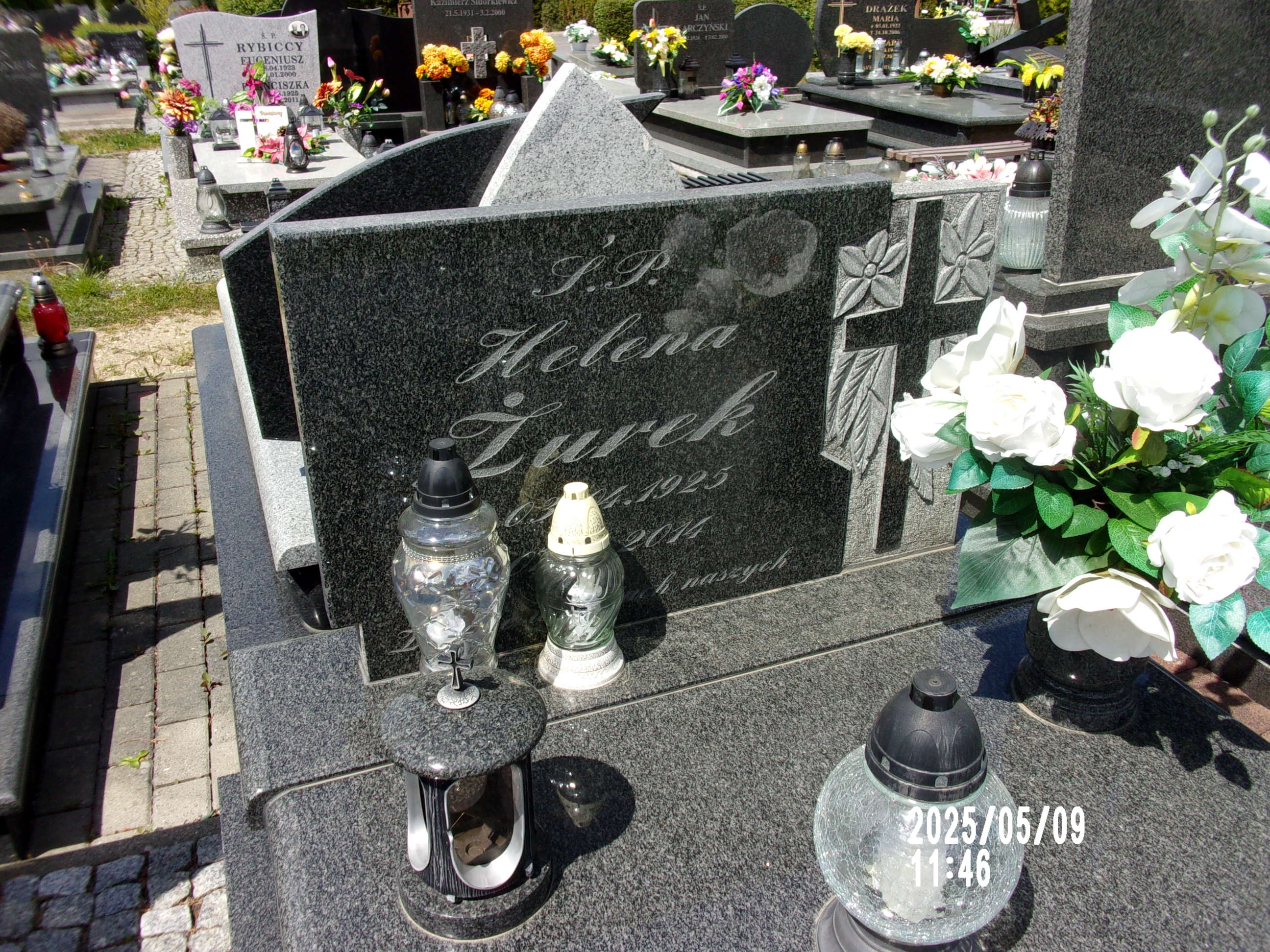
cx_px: 635
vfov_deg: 49.7
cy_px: 476
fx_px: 1027
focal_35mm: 28
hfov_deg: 63.4
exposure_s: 1/90
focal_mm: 5.1
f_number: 10.8
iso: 80
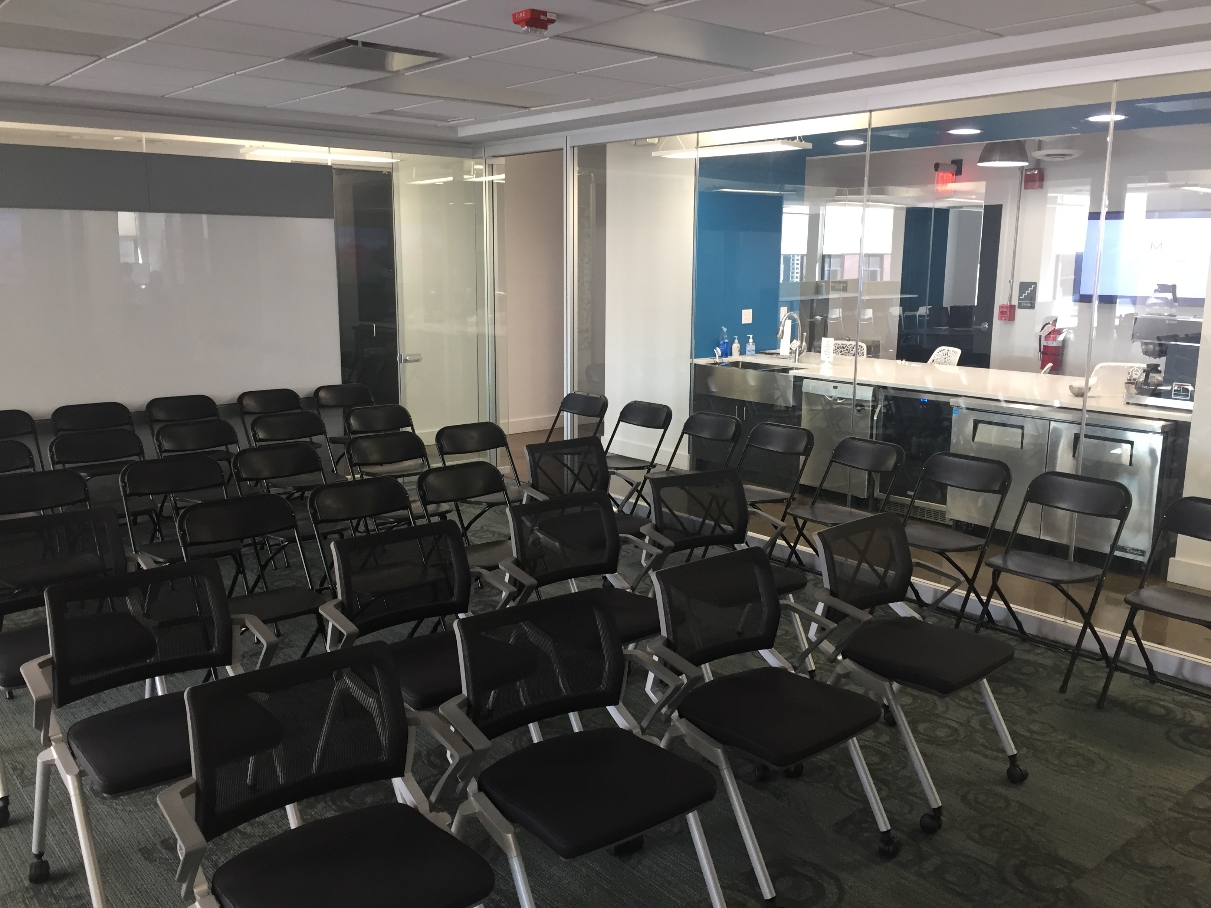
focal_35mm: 29
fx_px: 1015
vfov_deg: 48.2
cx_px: 606
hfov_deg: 61.7
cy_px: 454
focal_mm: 4.15
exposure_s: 1/30
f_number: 2.2
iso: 80
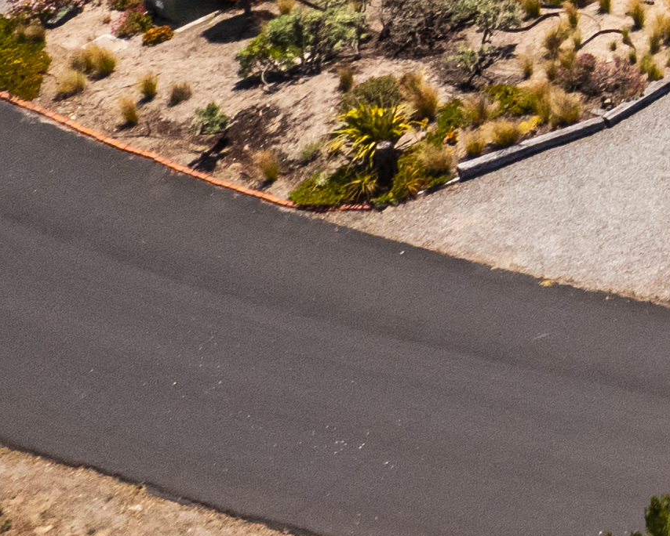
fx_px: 2619
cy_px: -718
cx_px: 1753
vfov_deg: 10.3
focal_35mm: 132
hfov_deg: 11.3
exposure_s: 1/2500
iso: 120
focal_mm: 8.38
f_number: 2.8
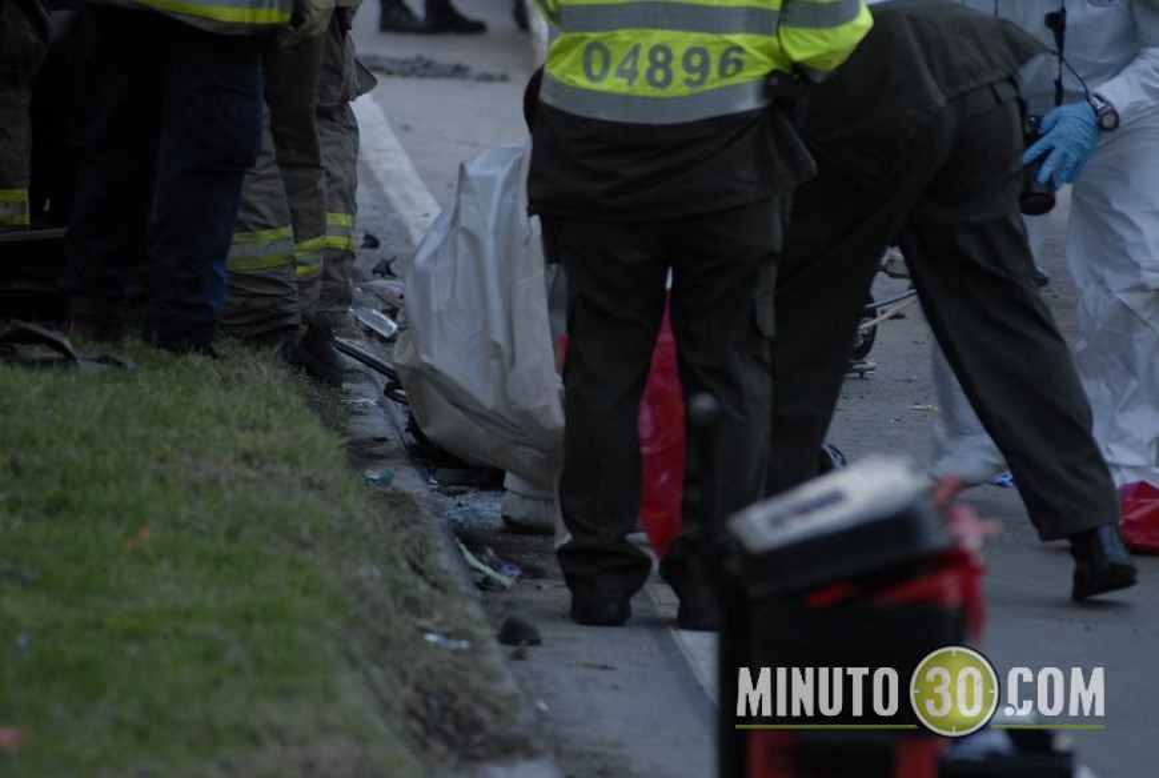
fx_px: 9678
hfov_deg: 6.9
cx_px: 580
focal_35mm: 300
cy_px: 389
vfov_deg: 4.6
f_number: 5
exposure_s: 1/125
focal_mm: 200
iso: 800
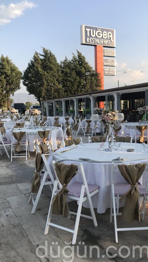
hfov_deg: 35.4
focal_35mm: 33
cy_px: 127
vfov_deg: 59.5
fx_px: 230
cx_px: 92
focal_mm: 3.99
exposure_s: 1/855
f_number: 1.8
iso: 20
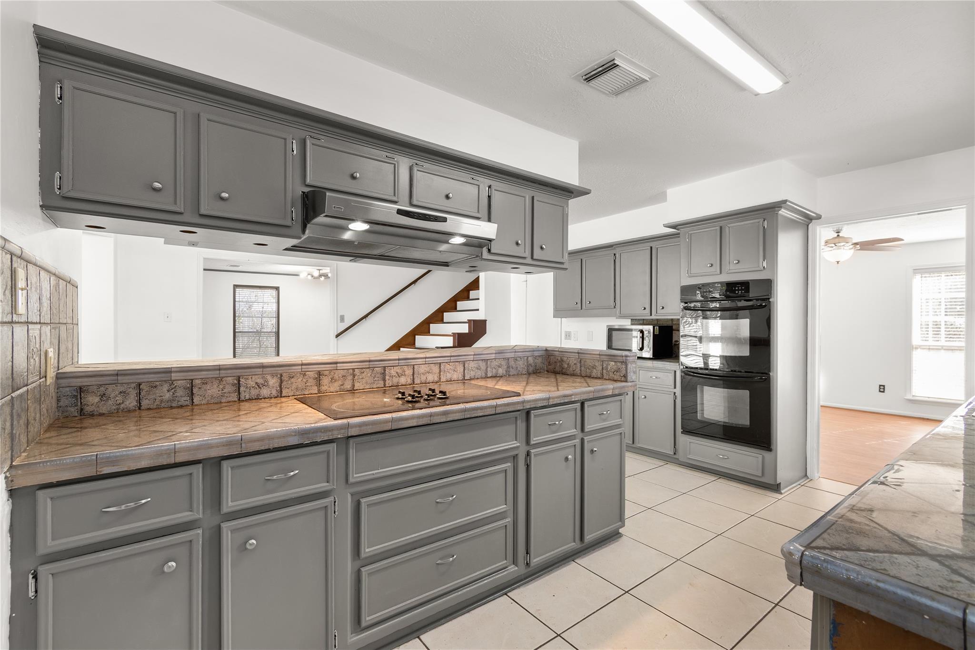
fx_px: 406
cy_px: 325
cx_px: 488
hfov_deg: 100.4
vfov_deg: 77.3
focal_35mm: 15
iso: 320
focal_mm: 10
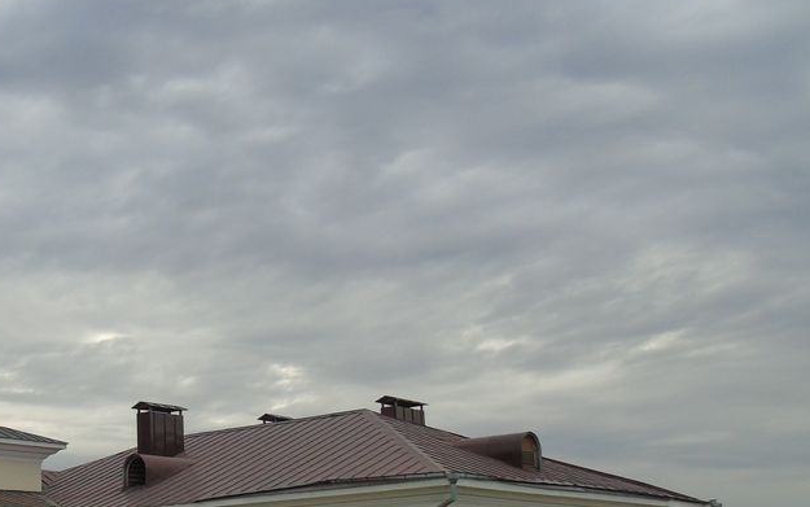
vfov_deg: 21.9
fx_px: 1303
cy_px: 364
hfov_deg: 32.5
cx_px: 56
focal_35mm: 59
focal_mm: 5.2
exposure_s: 1/400
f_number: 3.6
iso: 80
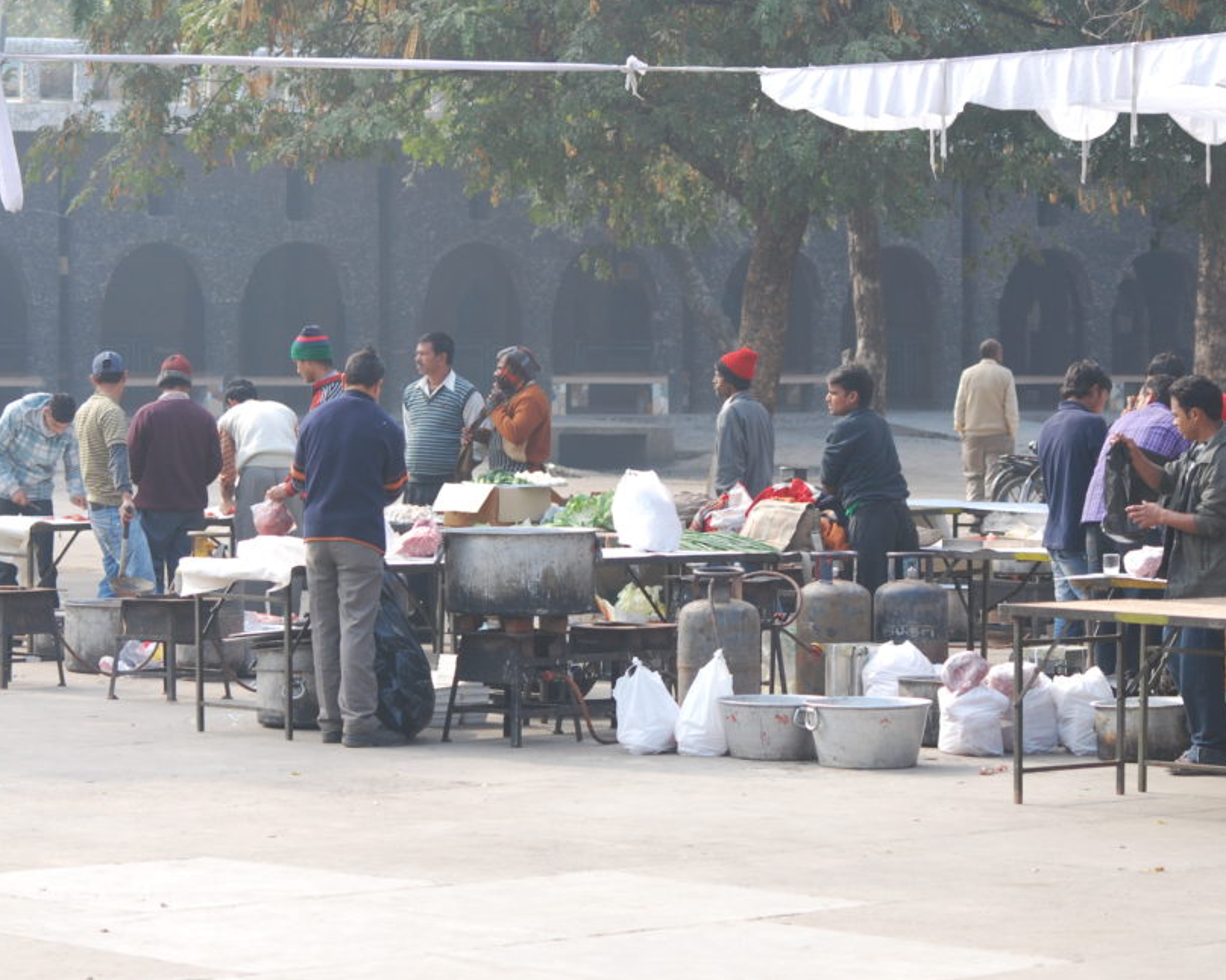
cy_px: 510
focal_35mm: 125
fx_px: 4535
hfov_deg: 15.4
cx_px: 542
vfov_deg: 12.3
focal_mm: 70
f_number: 5
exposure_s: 1/320
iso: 200
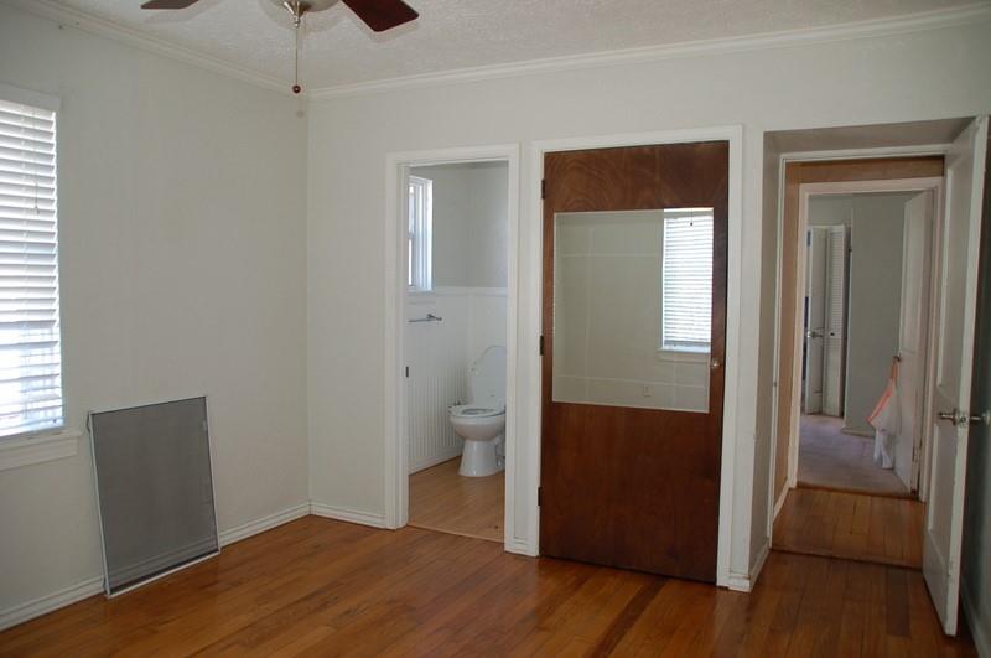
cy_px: 329
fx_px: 742
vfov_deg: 47.8
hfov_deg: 67.5
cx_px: 496
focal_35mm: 27
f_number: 3.5
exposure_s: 1/60
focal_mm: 18
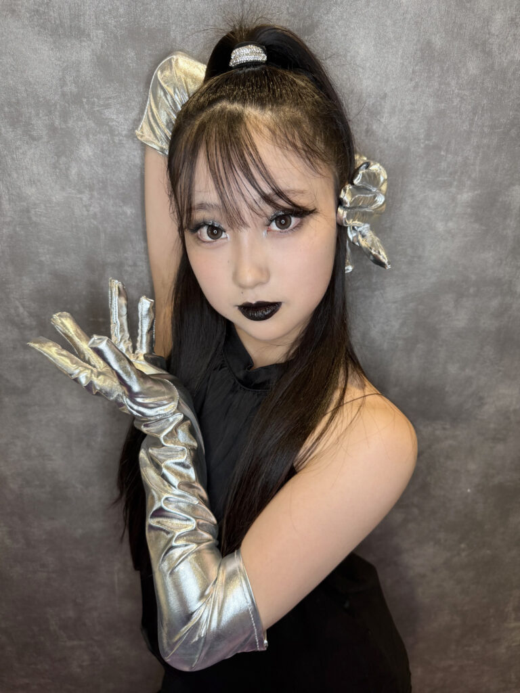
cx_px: 260
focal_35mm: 24
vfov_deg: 71.6
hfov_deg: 56.8
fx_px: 481
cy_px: 346
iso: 160
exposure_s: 1/121
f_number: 1.78
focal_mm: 6.76
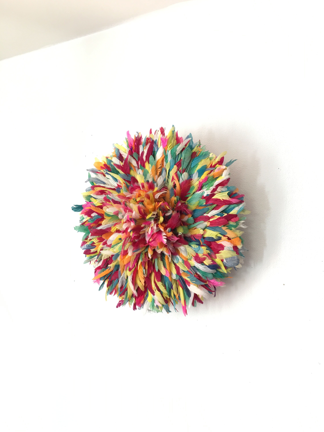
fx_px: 374
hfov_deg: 46.8
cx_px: 165
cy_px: 218
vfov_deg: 60.0
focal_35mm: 30
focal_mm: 4.15
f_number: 2.2
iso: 32
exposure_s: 1/17
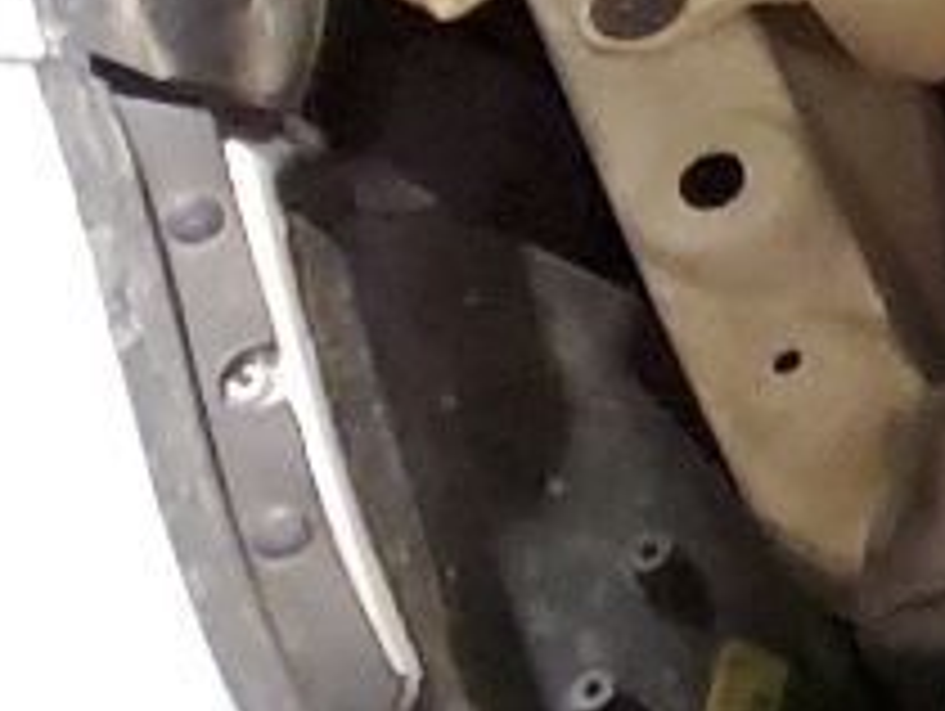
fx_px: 5411
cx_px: 3524
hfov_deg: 7.6
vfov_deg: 7.3
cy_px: -648
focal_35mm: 198
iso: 312
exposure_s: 1/15
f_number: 1.5
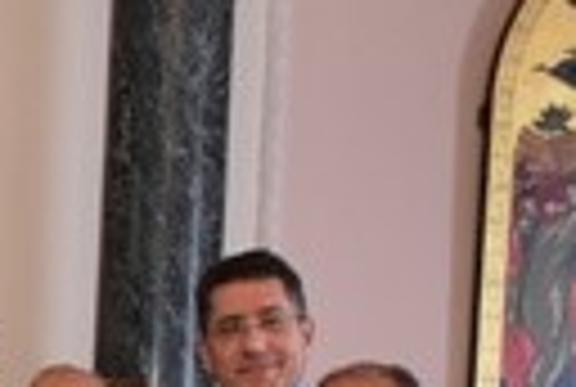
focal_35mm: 206
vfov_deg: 6.6
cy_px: 688
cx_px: -932
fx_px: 3304
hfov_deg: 8.8
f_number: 3.5
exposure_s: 1/60
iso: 1000
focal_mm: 22
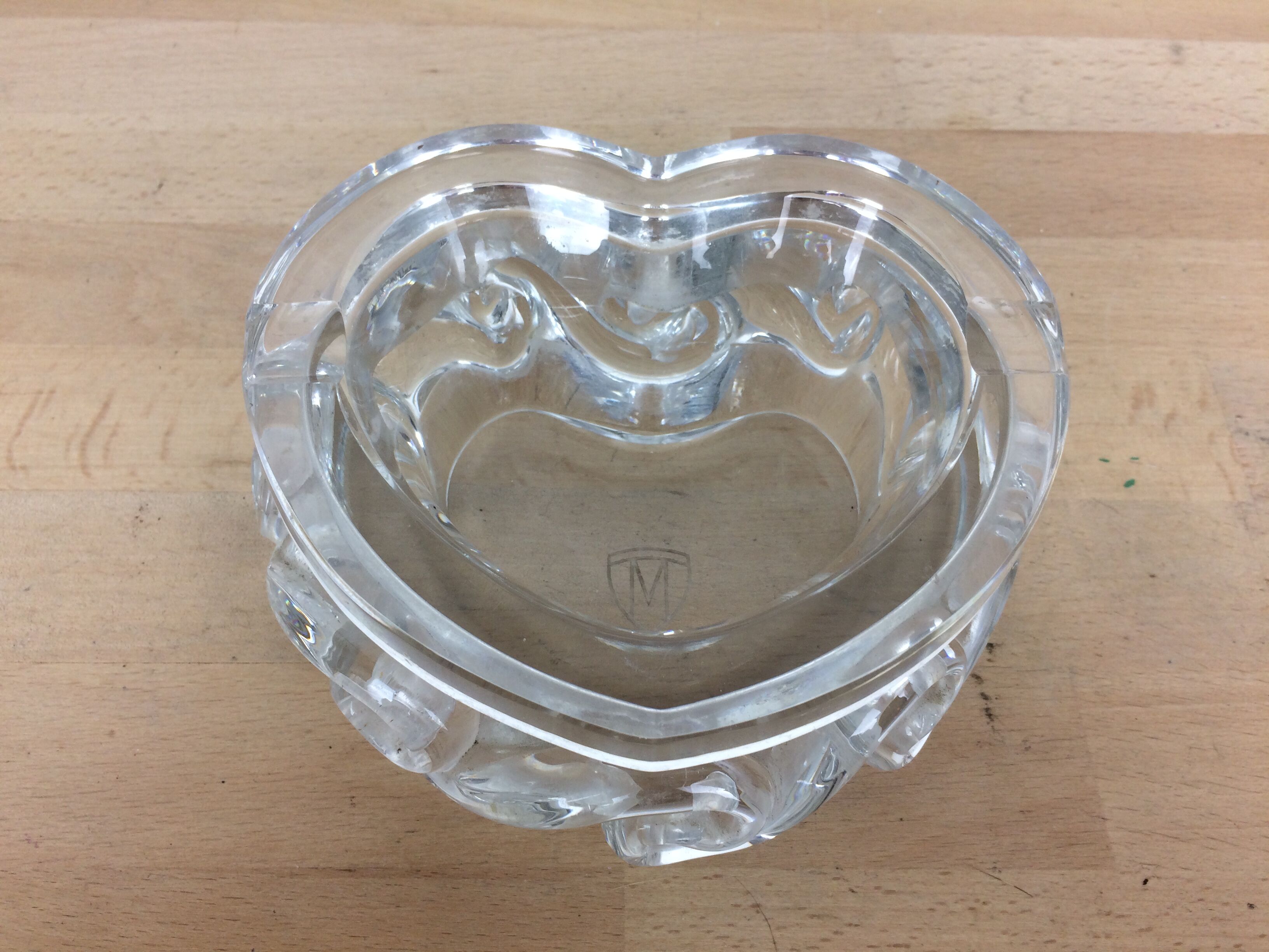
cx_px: 634
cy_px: 476
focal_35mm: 29
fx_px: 1063
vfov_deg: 48.2
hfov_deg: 61.7
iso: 40
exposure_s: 1/50
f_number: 2.2
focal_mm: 4.15
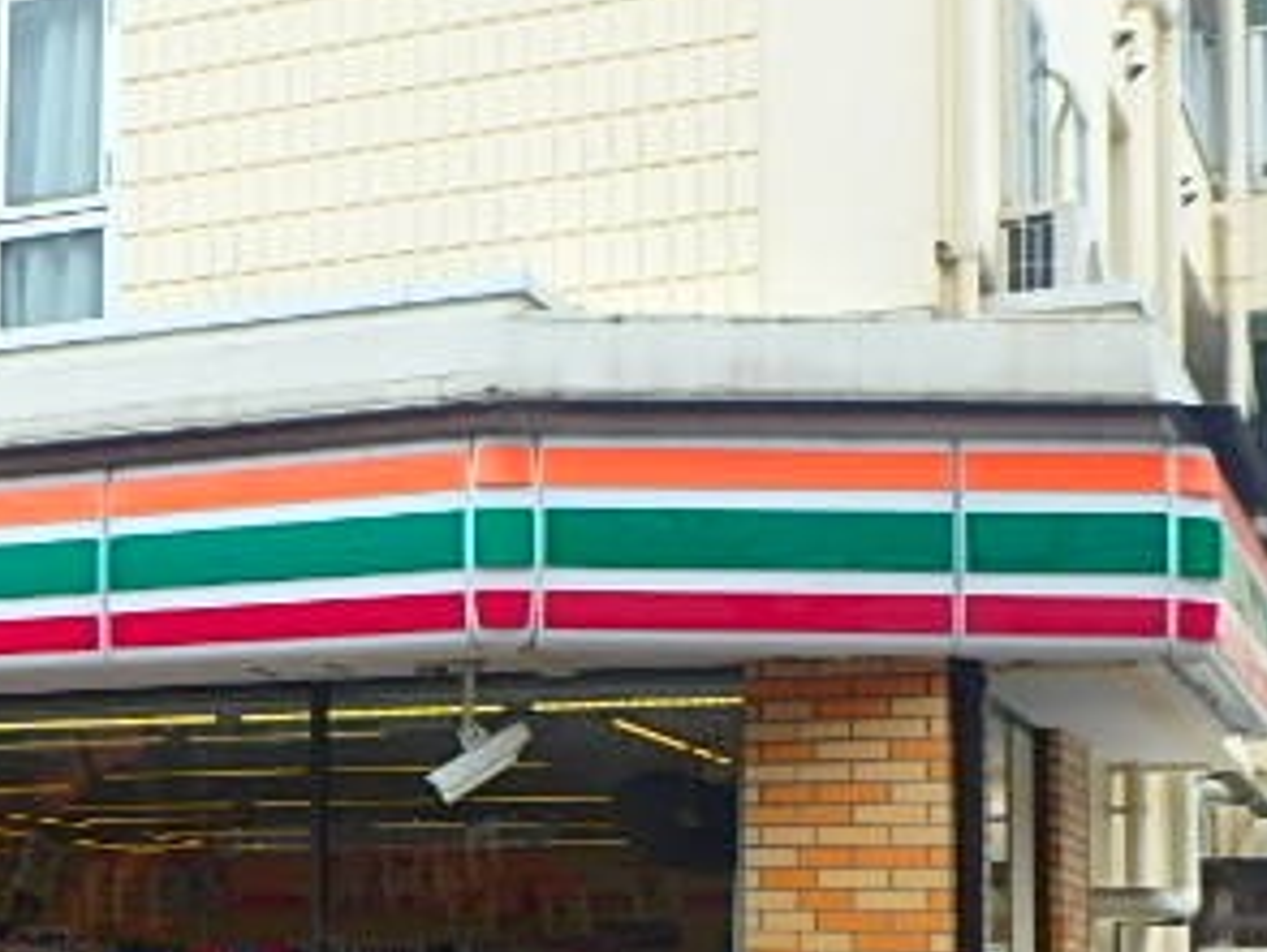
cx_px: -34
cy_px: 896
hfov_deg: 24.9
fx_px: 2711
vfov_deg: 19.5
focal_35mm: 74
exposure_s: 1/125
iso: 125
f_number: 4.9
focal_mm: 6
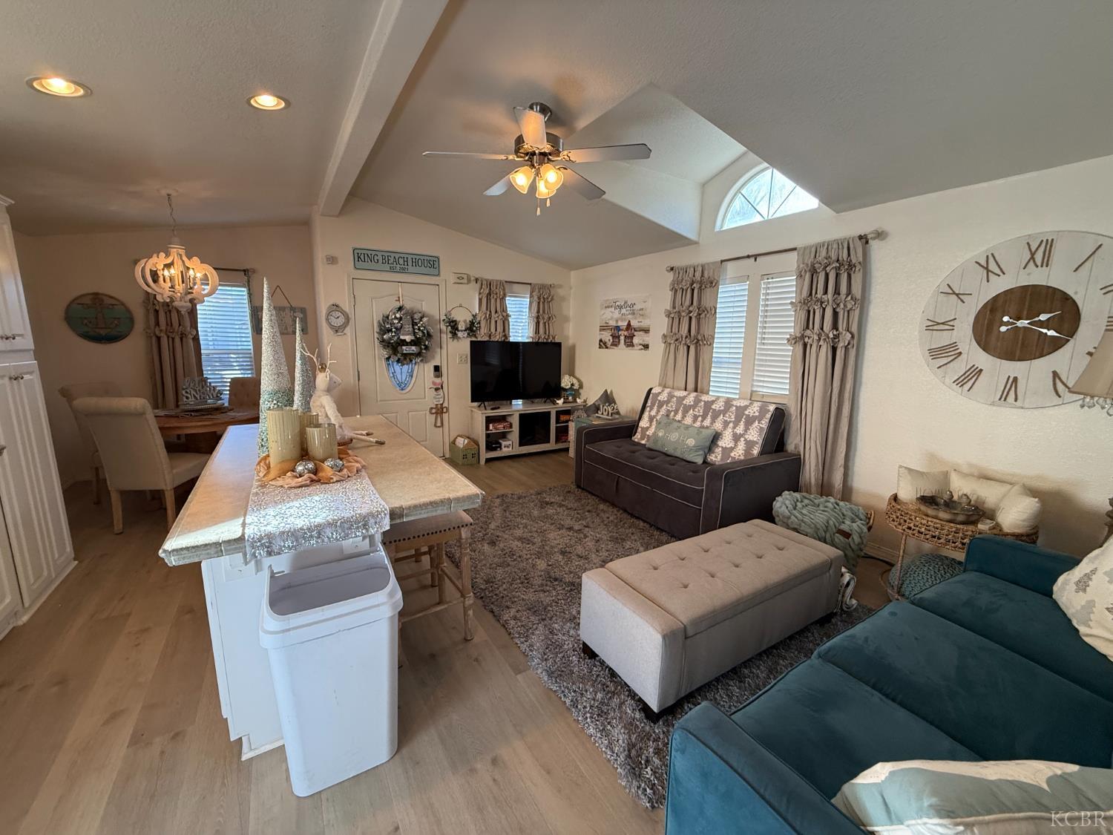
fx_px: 450
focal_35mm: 14
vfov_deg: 85.7
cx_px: 556
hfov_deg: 102.1
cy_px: 418
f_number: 2.2
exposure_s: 1/120
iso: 250
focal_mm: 2.22
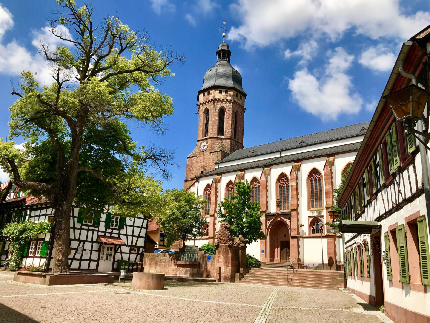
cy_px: 162
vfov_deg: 49.7
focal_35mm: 28
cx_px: 215
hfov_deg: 63.4
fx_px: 348
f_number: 1.8
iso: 20
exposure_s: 1/2740
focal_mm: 4
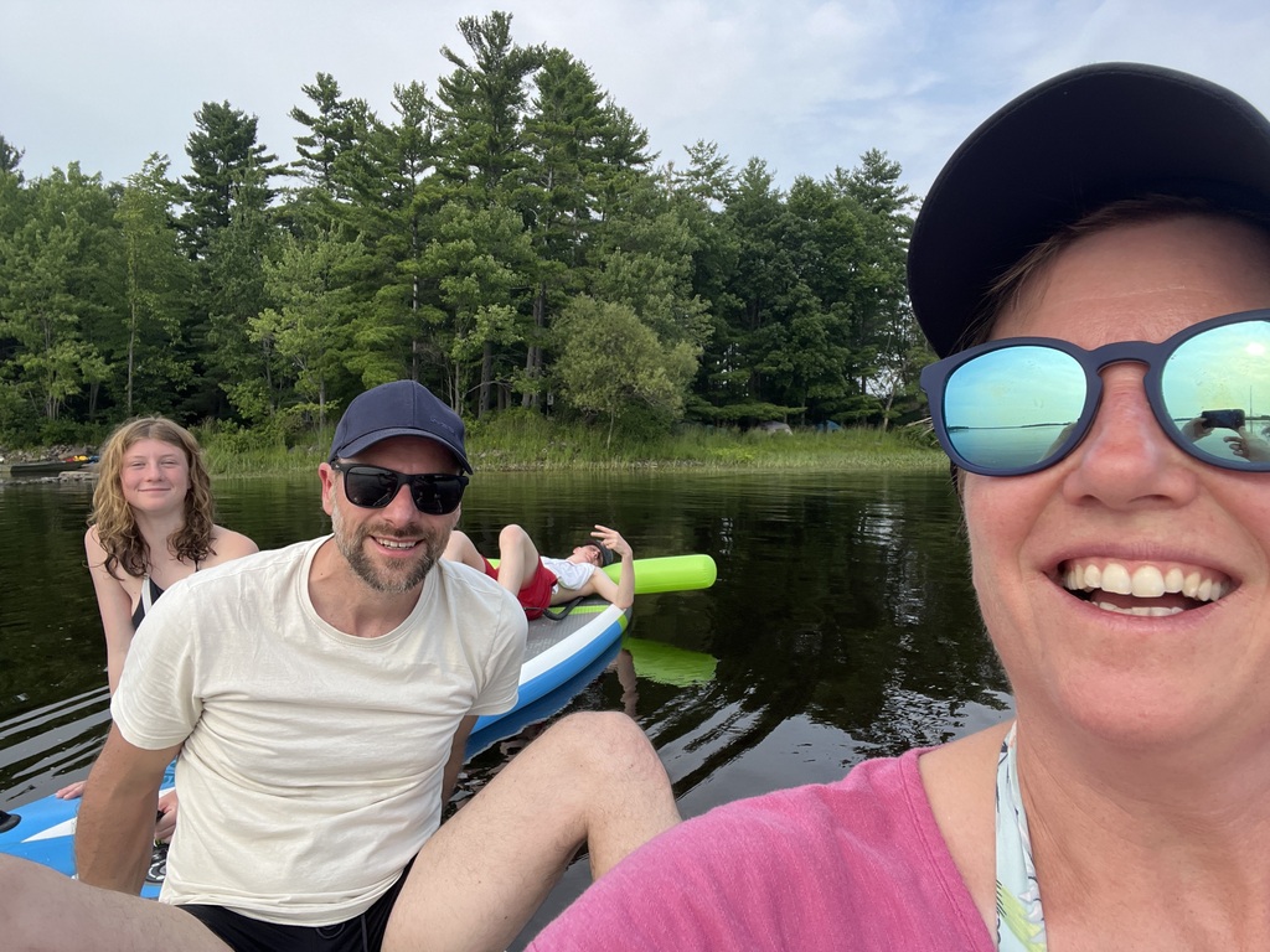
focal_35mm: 23
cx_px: 635
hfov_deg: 73.9
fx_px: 844
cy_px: 476
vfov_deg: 58.9
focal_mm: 2.71
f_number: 2.2
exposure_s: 1/535
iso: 32
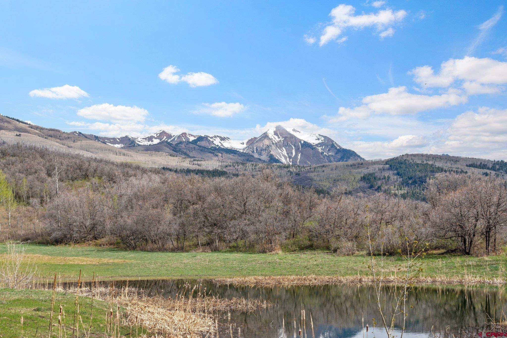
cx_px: 254
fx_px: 718
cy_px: 169
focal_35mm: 51
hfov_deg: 38.9
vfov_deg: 26.5
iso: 400
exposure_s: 1/1250
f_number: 8
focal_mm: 51
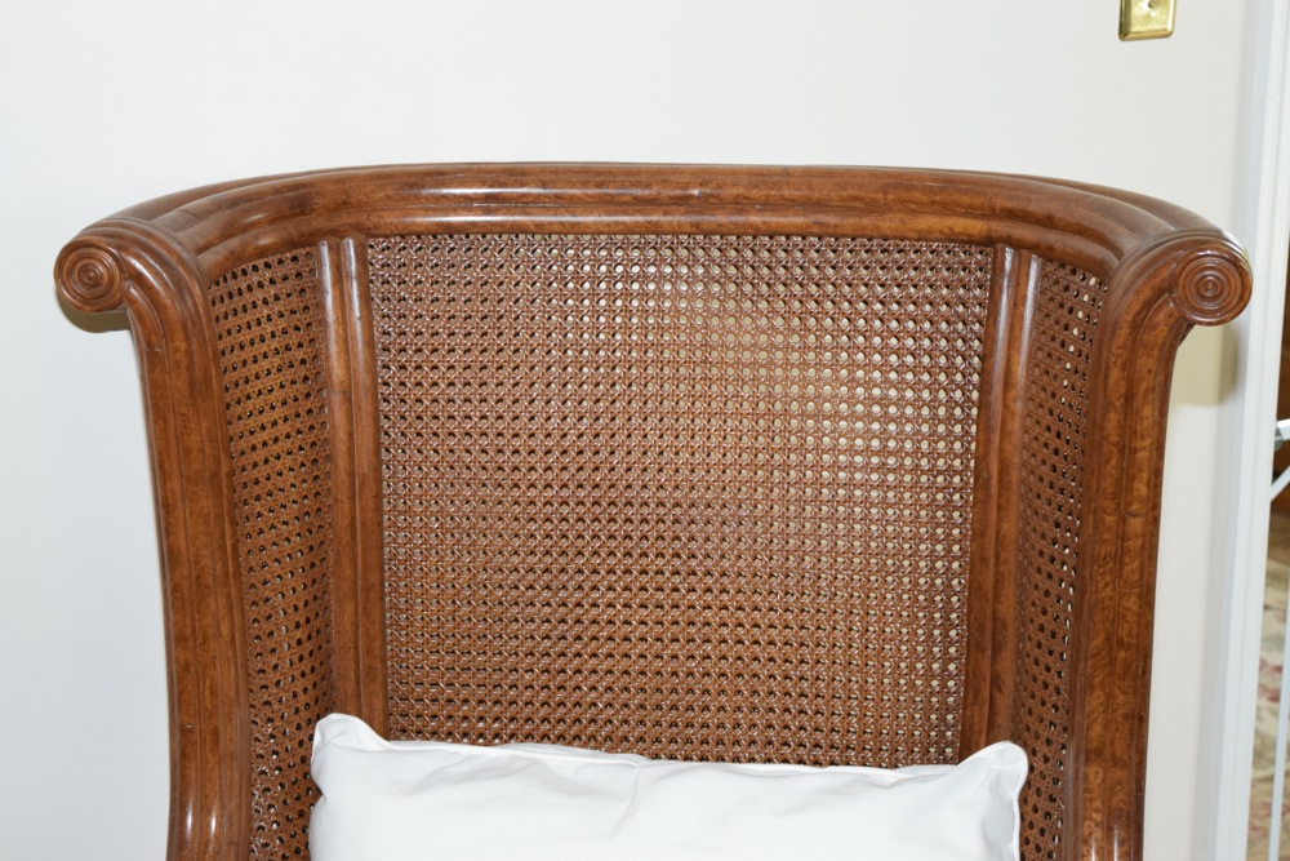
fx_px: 2473
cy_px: 430
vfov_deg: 19.7
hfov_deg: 29.2
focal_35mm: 69
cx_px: 645
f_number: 5
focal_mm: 46
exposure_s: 1/60
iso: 1800
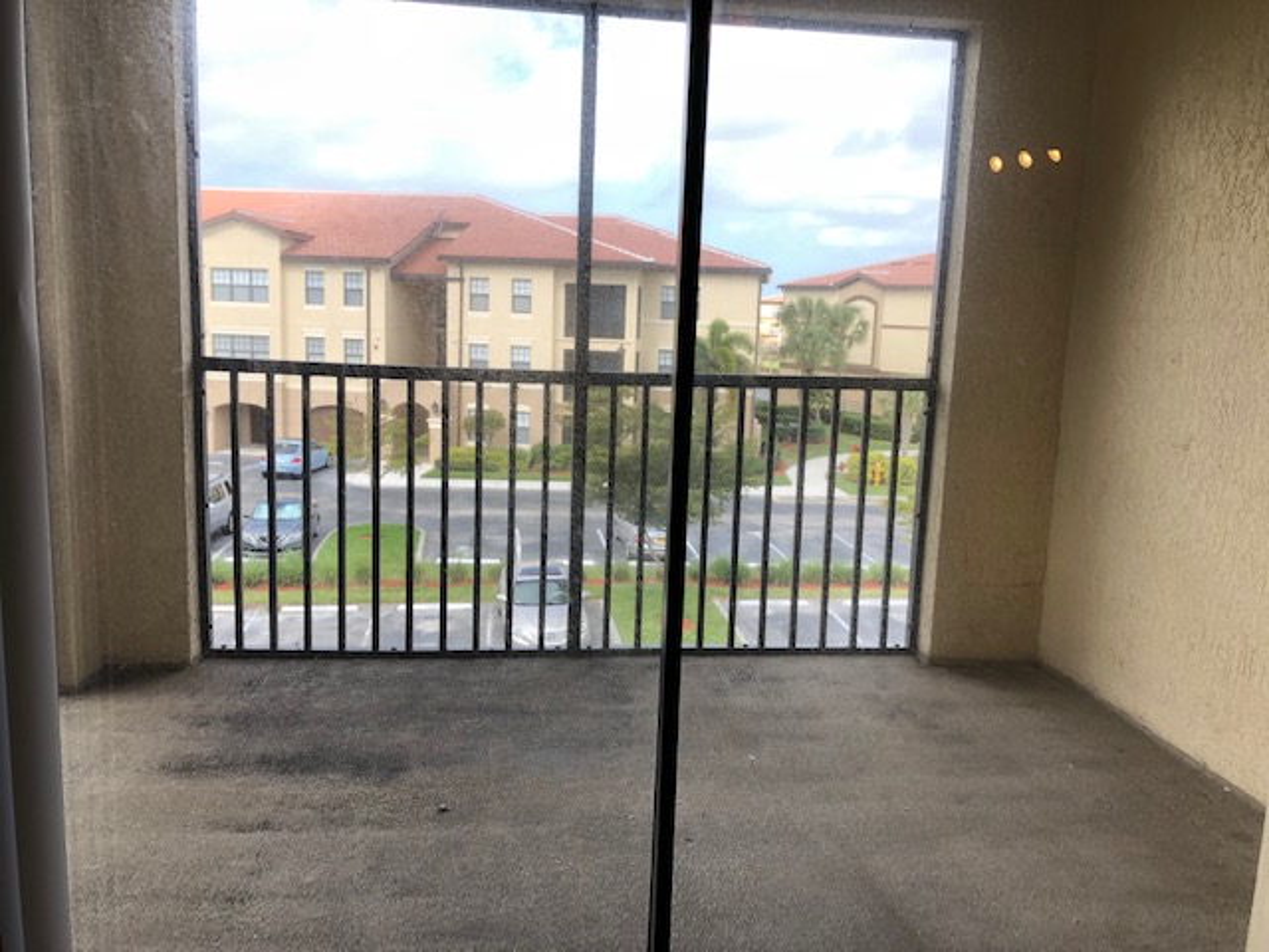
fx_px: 1026
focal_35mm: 28
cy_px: 476
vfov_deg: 49.7
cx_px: 634
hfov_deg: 63.4
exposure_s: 1/120
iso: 32
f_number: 1.8
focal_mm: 4
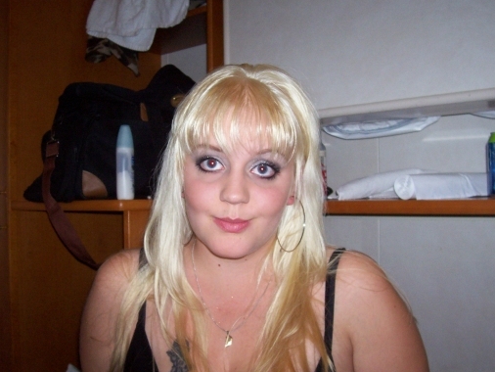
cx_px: 219
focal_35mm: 43
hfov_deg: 43.8
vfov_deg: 33.6
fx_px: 615
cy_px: 196
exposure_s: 1/64
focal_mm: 5.6
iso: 80
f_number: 2.7
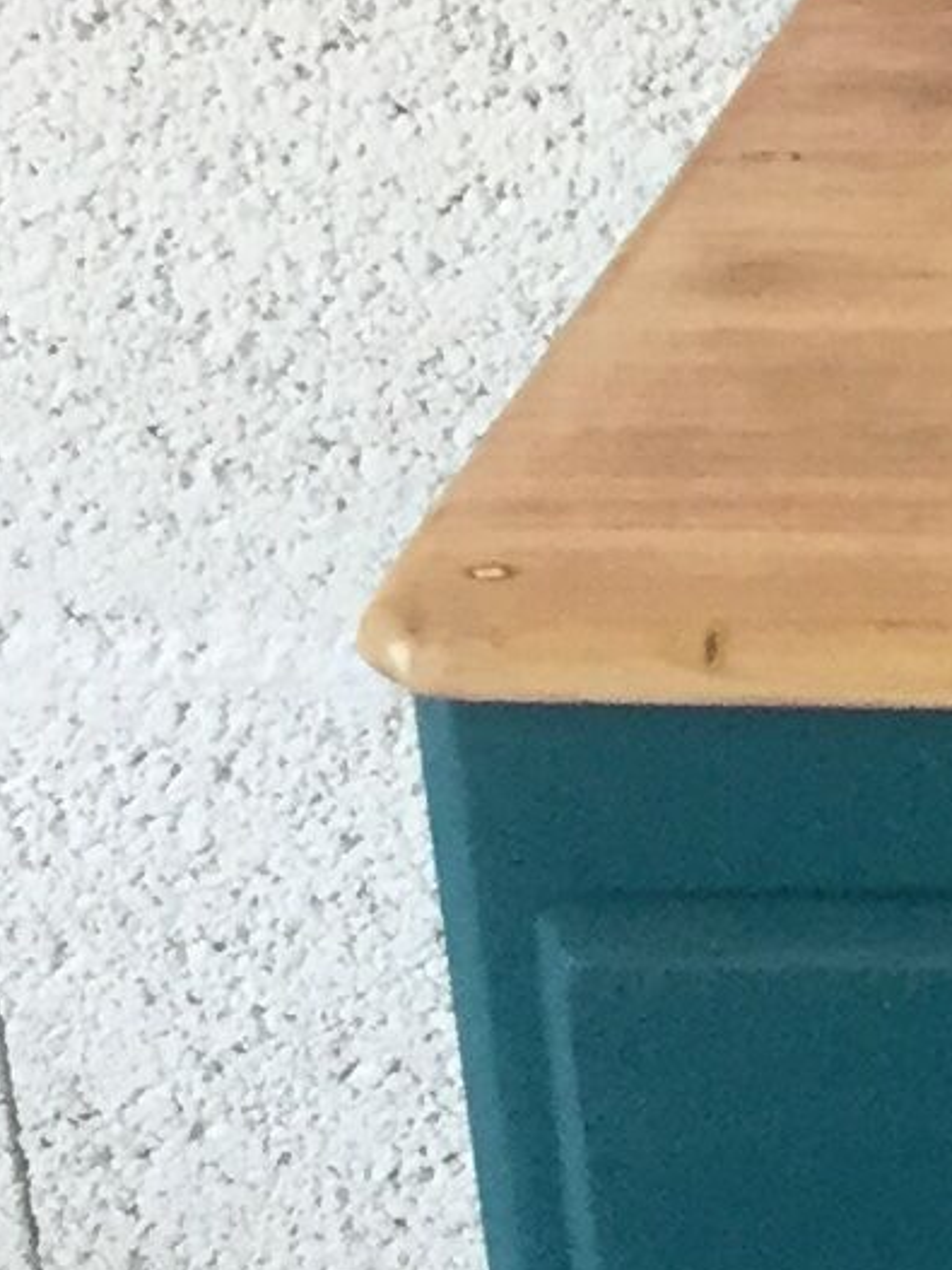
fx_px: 7043
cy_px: 552
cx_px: 2497
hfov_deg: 7.1
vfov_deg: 10.3
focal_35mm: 192
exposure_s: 1/33
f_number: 2.4
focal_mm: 3.3
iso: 125
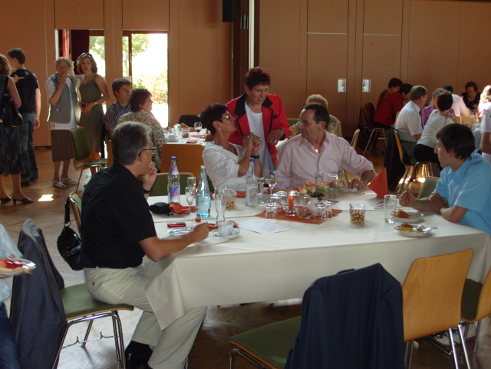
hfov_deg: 38.2
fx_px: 709
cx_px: 246
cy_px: 184
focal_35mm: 50
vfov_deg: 29.1
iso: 100
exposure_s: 1/60
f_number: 3.1
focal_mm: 11.1
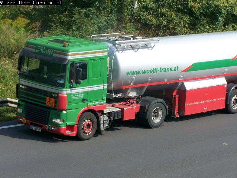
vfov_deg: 10.7
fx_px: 953
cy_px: 89
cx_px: 118
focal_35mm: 139
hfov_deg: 14.2
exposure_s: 1/800
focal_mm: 23.1
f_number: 4.5
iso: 160
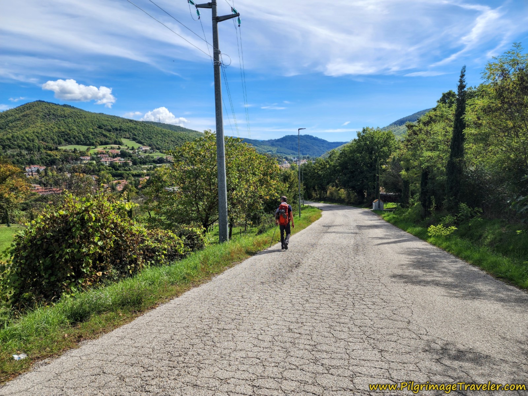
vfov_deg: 58.9
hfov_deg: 73.9
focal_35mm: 23
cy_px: 198
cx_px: 264
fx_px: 351
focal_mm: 6.4
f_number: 1.8
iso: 12
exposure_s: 1/1030
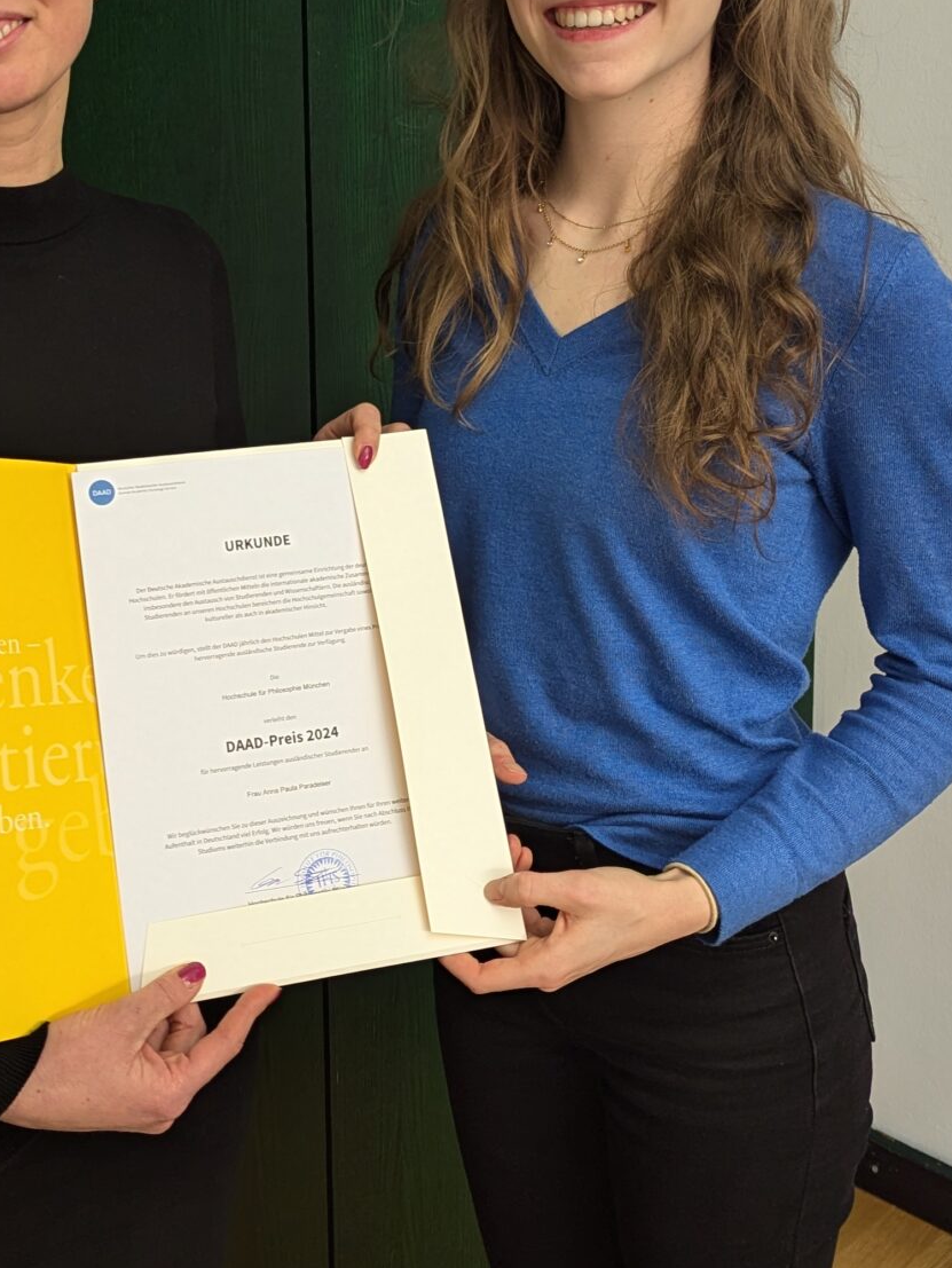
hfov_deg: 29.5
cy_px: 355
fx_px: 1796
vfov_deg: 38.1
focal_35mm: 49
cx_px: 339
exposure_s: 1/50
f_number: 1.85
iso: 138
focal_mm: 6.81
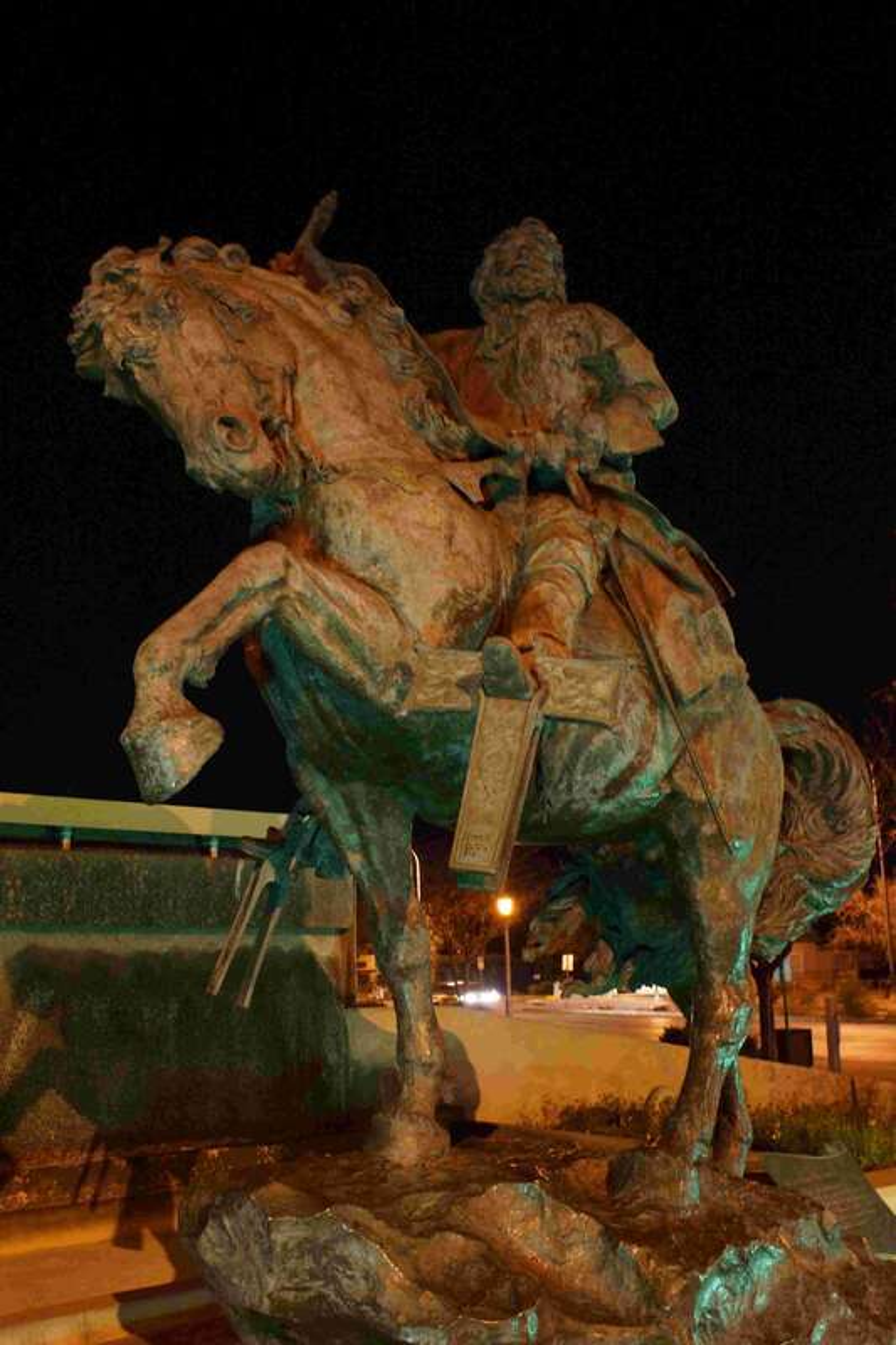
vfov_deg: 57.2
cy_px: 672
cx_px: 448
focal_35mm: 33
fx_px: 1232
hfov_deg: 40.0
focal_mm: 22
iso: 1600
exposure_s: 1/6
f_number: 4
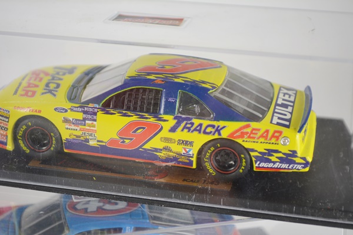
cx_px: 176
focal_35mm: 72
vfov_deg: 18.9
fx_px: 706
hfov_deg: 28.1
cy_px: 118
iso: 400
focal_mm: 48
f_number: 5.3
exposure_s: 1/60
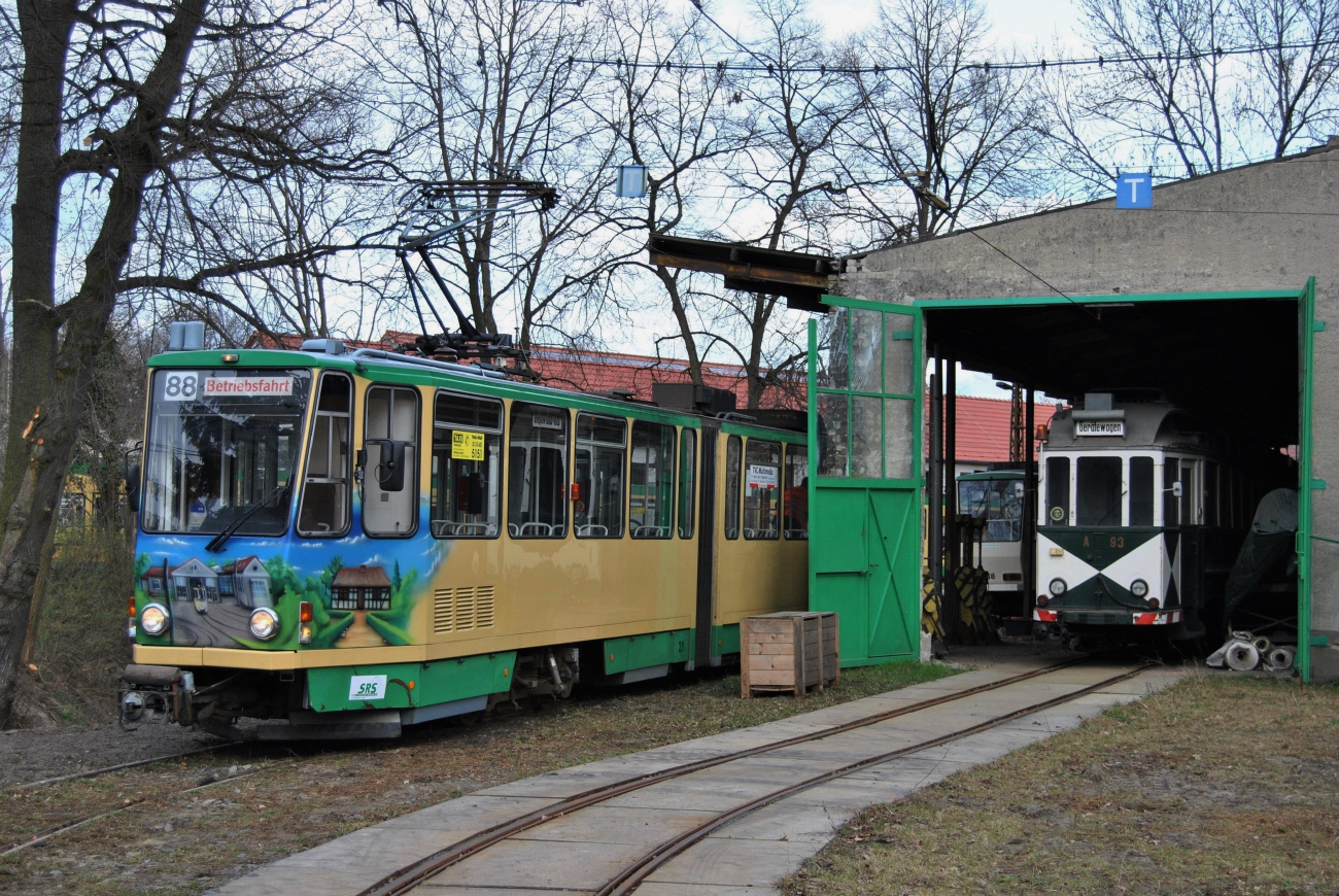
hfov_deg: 35.0
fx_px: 2122
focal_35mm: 57
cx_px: 670
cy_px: 448
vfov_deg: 23.8
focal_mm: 38
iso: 220
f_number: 4.8
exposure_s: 1/500
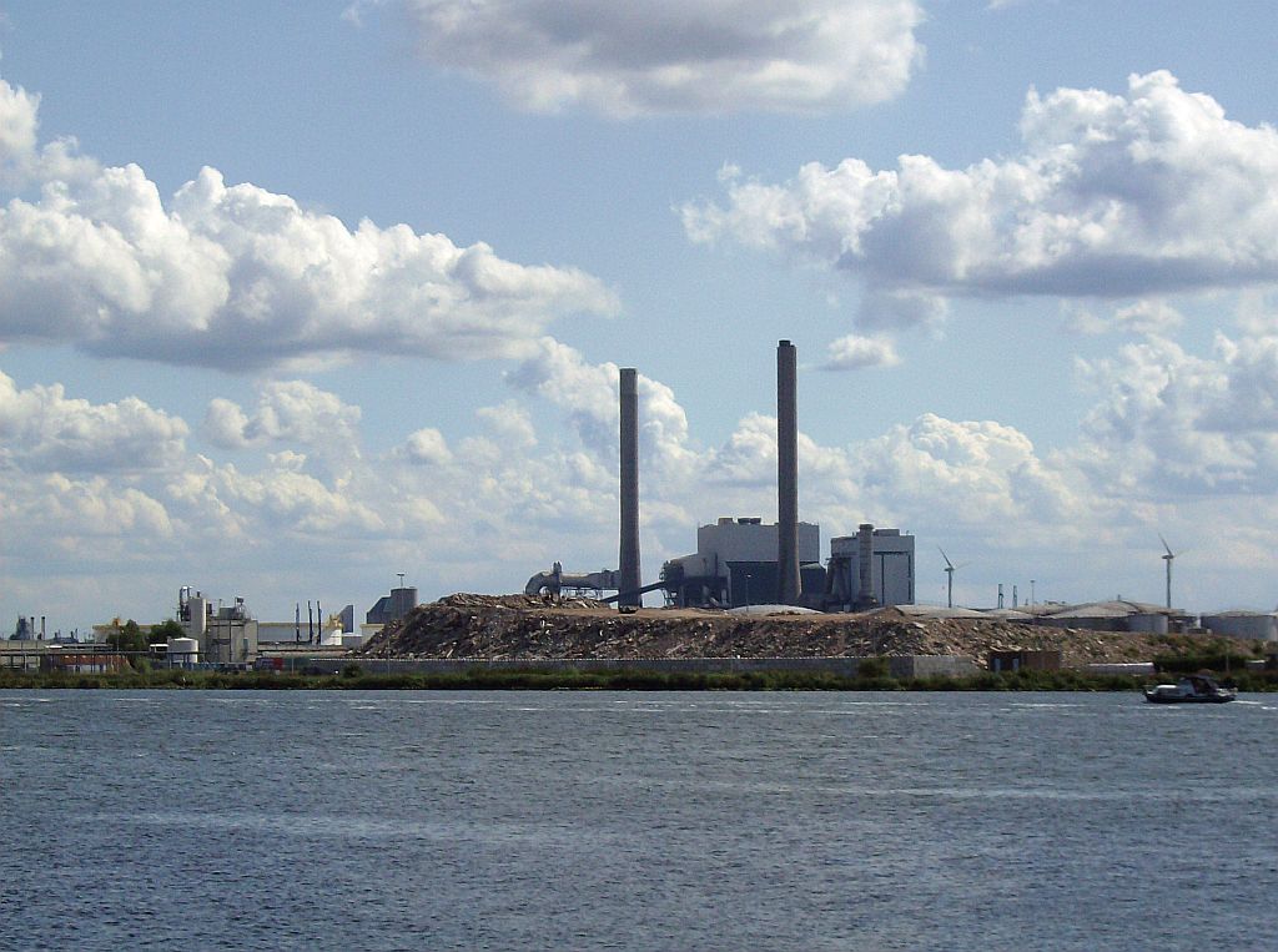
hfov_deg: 18.3
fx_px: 3978
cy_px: 476
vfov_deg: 13.7
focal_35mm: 108
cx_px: 639
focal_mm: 18
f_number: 7.8
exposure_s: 1/823
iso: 100
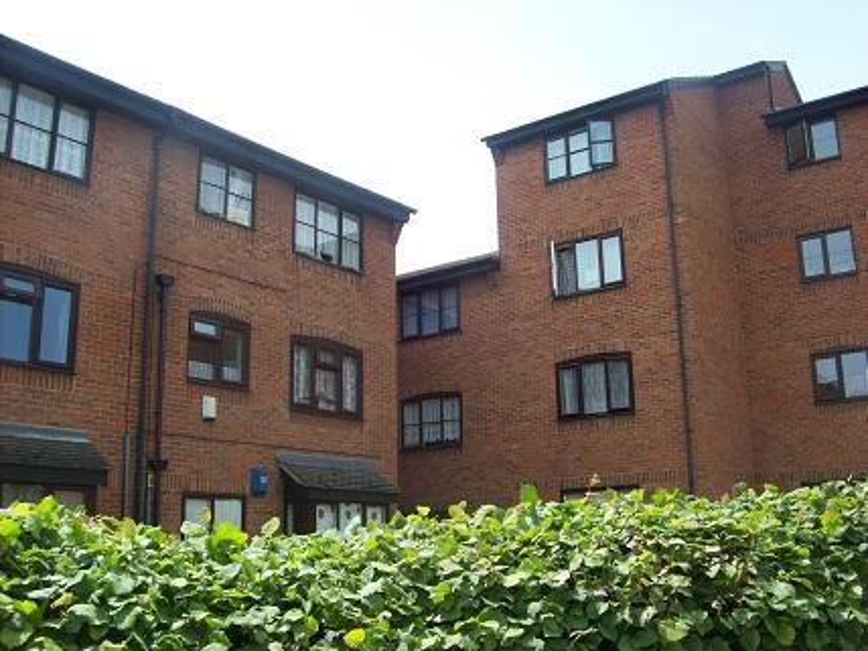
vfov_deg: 39.7
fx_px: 903
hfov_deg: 51.4
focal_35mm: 36
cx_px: 434
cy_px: 326
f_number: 4.8
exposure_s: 1/244
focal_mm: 6
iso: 80
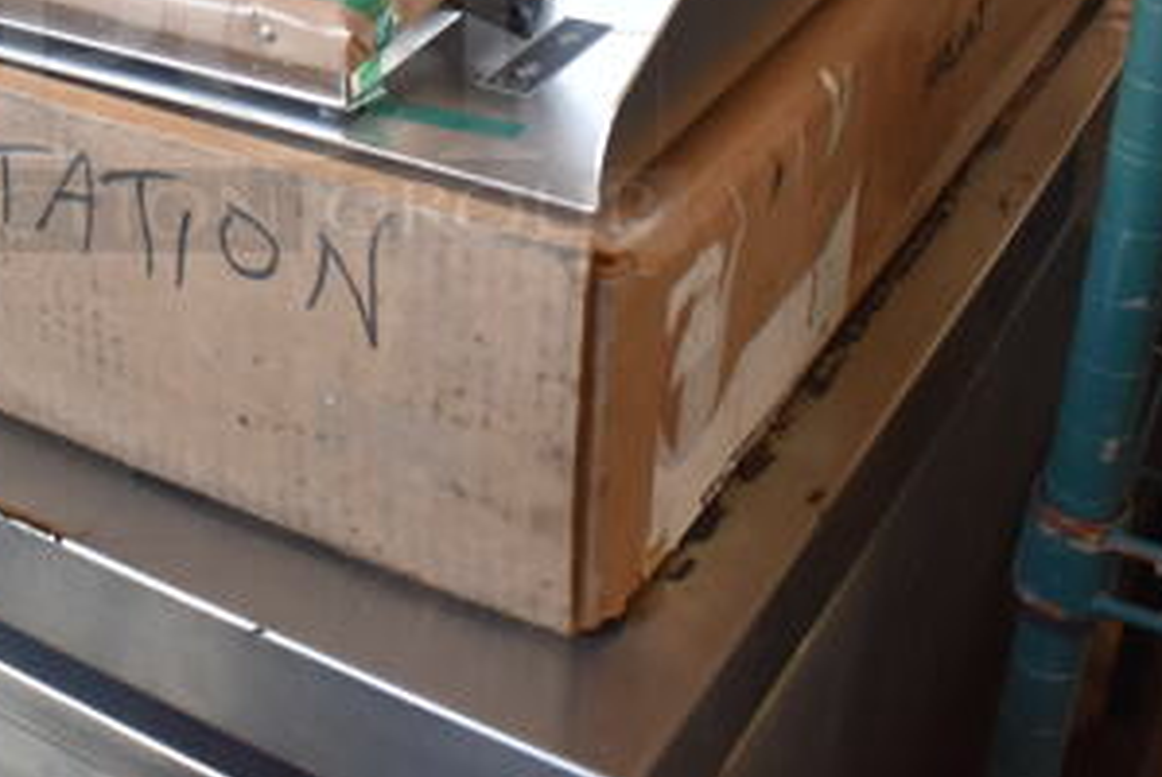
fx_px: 1777
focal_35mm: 55
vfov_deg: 23.9
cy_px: 47
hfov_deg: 35.2
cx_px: 256
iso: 1000
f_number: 3.5
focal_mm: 18
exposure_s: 1/125
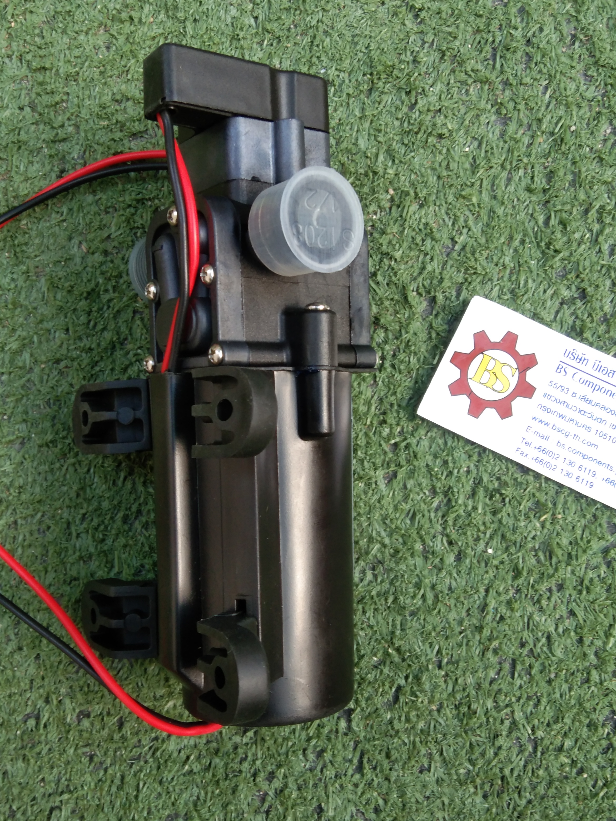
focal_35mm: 40
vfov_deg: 46.8
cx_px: 312
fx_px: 949
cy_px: 442
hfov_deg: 36.0
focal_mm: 3.65
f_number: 2.2
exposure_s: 1/50
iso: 155
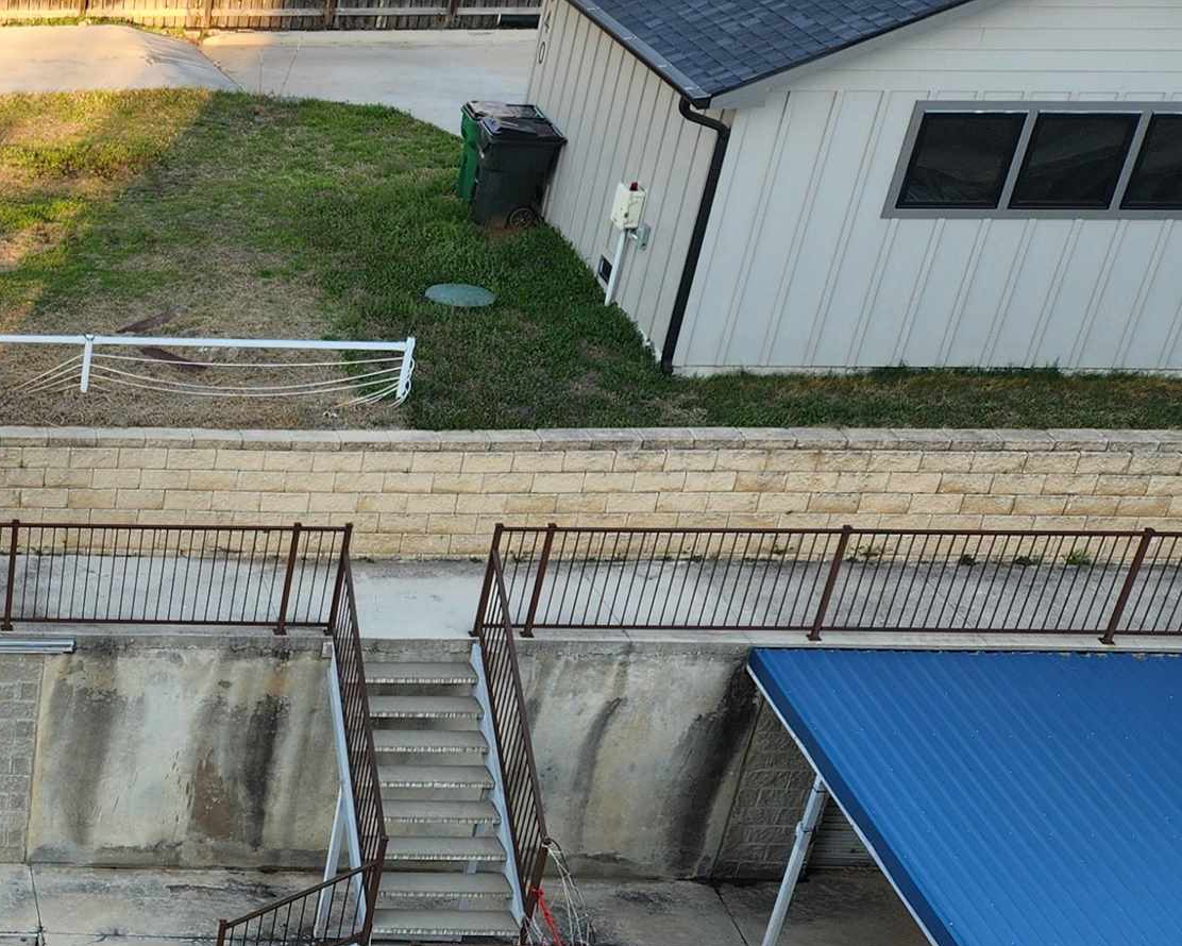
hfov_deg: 25.9
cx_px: -366
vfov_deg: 24.0
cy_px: 815
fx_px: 2169
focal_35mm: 62
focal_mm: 5.4
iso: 20
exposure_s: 1/183
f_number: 1.8
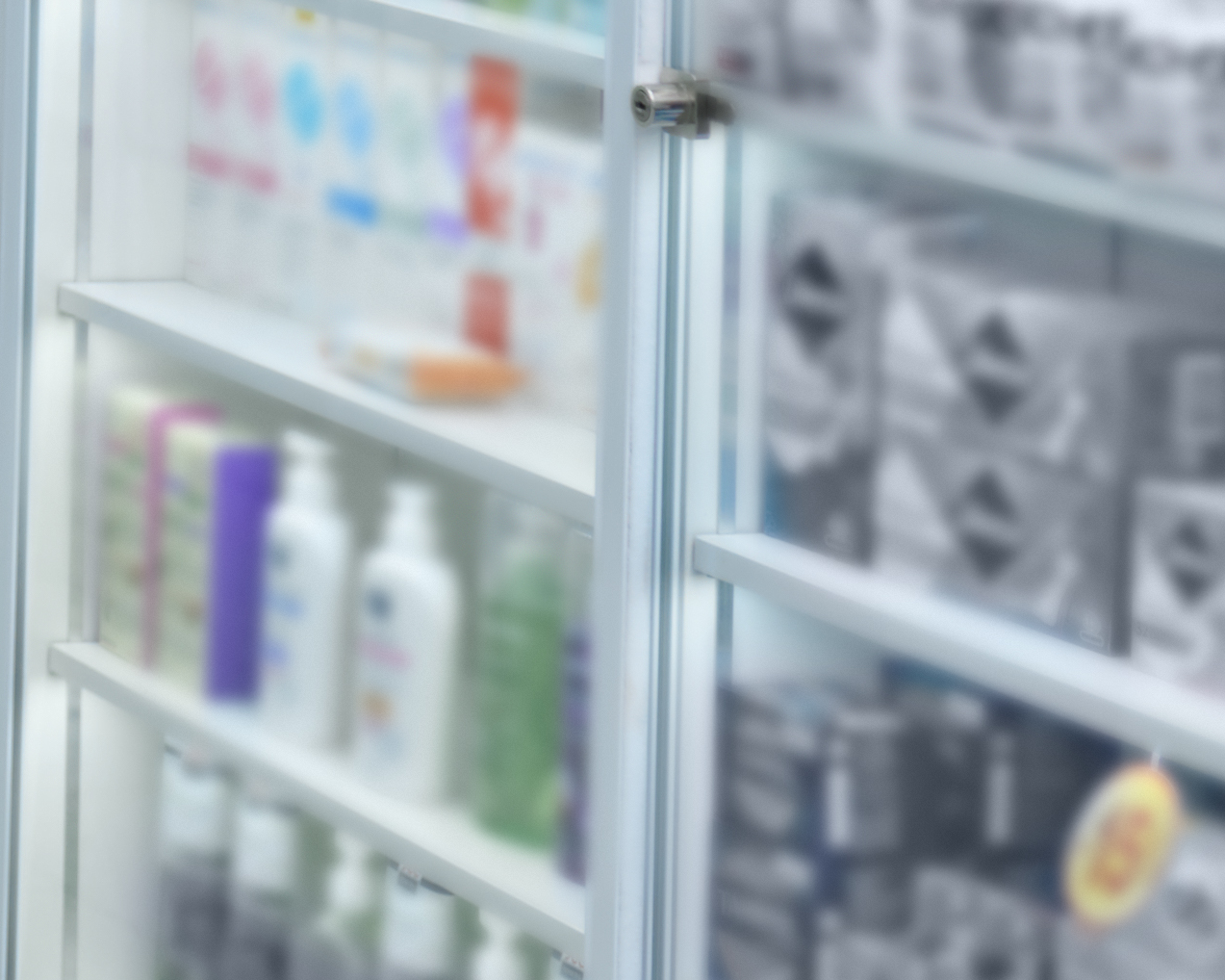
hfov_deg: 11.0
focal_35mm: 156
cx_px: -1374
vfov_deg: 9.4
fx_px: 5655
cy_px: -768
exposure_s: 1/160
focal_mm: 35
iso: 160
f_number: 2.5
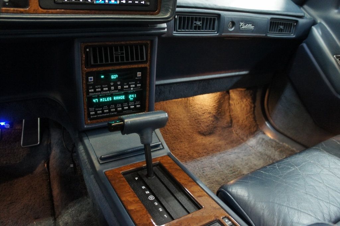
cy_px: 113
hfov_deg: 67.4
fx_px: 255
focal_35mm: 27
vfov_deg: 47.9
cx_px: 170
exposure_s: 1/25
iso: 1600
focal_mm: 18
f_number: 3.5
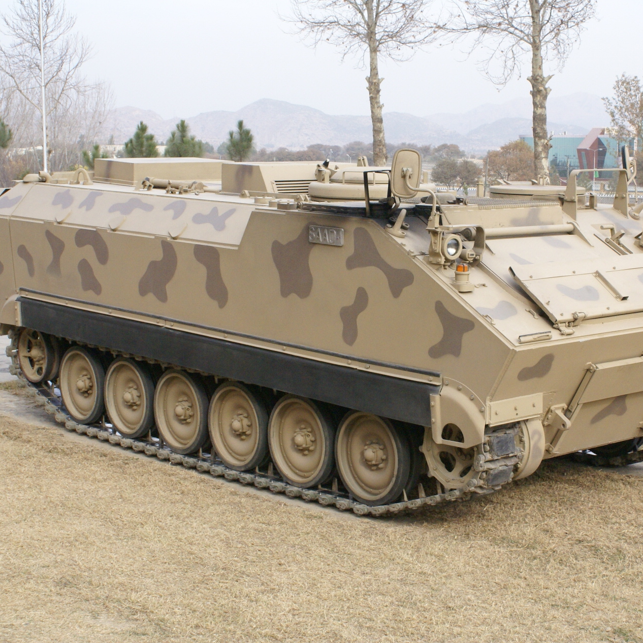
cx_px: 393
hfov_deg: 25.4
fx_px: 1422
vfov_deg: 25.5
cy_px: 320
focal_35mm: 68
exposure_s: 1/400
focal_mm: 35
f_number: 9
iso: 800
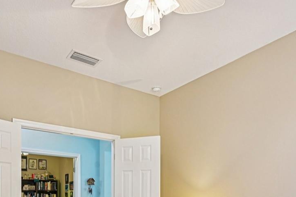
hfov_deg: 60.1
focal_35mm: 31
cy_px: 201
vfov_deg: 37.3
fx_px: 255
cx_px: 127
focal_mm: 14
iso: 400
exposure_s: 1/13
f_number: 8
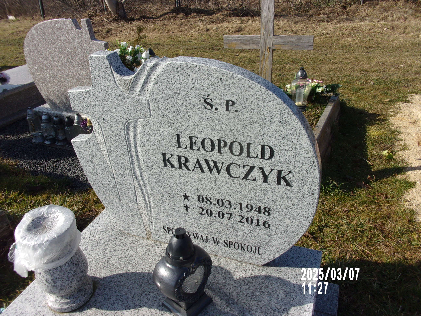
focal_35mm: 28
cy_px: 158
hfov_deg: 63.4
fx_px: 341
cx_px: 210
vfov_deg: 49.7
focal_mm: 5.1
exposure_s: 1/105
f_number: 10.8
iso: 80
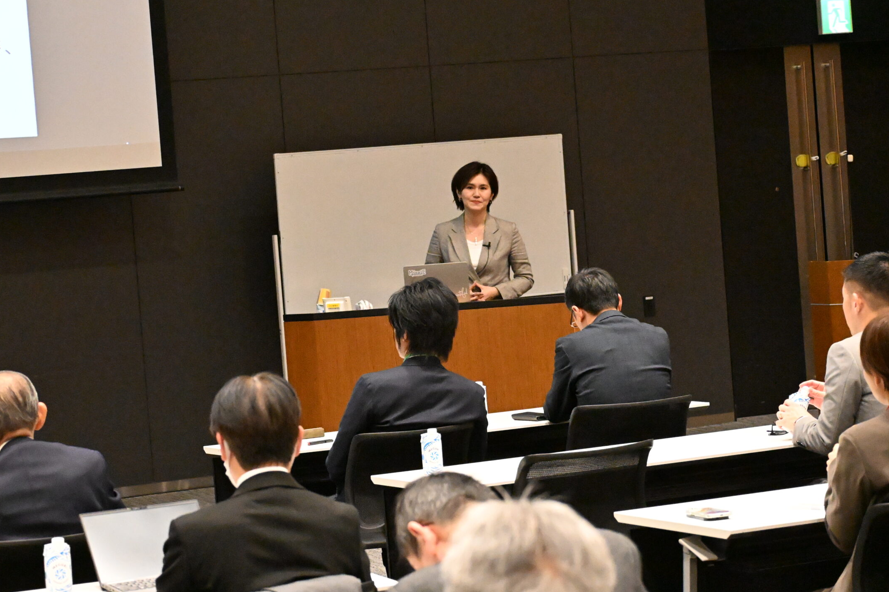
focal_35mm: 112
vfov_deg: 12.2
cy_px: 288
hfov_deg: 18.3
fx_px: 2765
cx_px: 390
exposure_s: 1/400
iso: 12800
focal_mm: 62
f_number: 4.8
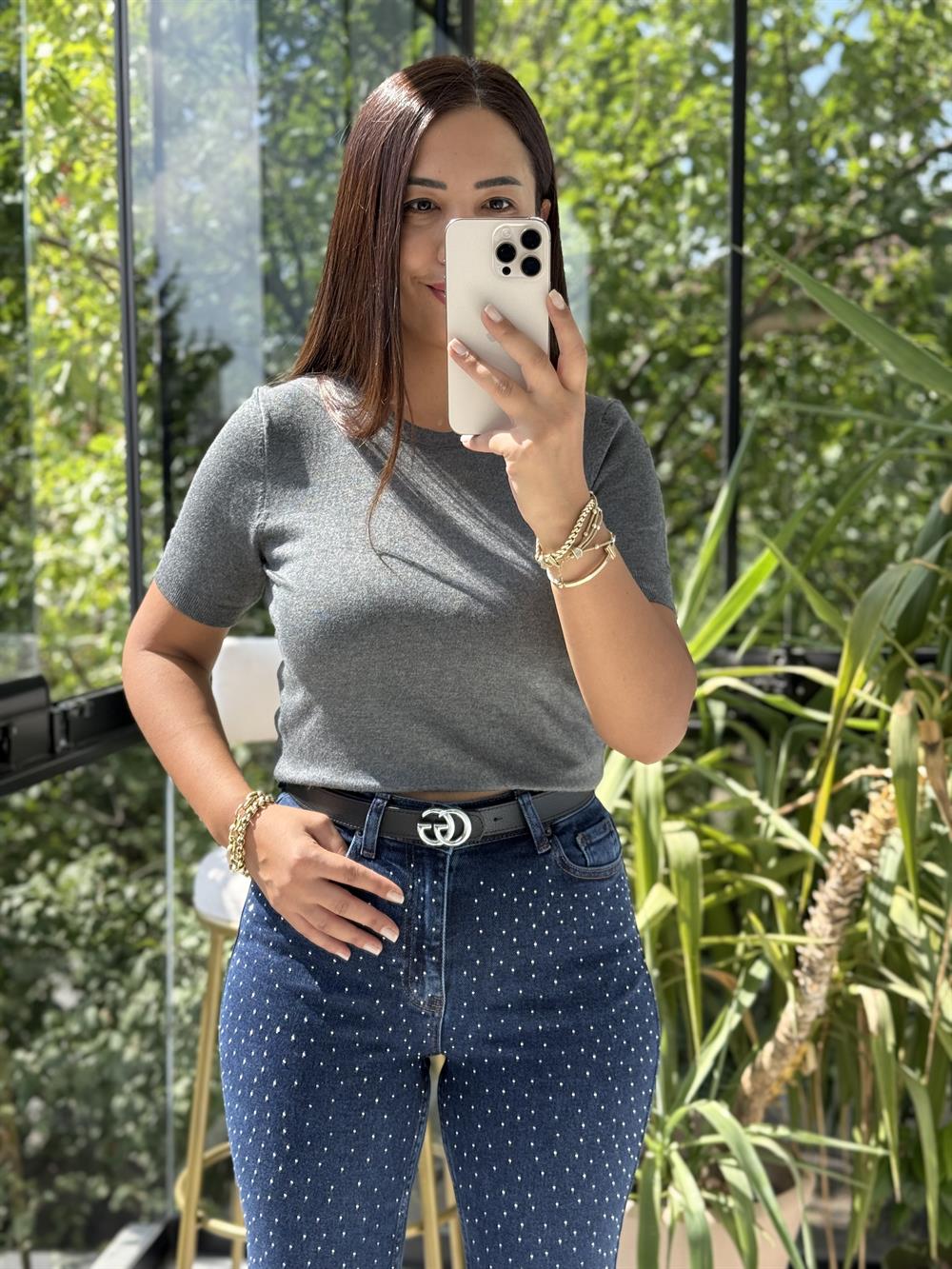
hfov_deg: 30.3
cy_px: 634
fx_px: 1760
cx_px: 476
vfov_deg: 39.7
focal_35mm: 48
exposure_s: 1/592
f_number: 1.78
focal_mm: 6.76
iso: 64
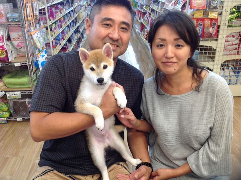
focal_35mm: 35
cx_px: 120
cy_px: 90
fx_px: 243
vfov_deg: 40.6
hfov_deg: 52.7
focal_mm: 4.28
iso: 50
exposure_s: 1/30
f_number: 2.4
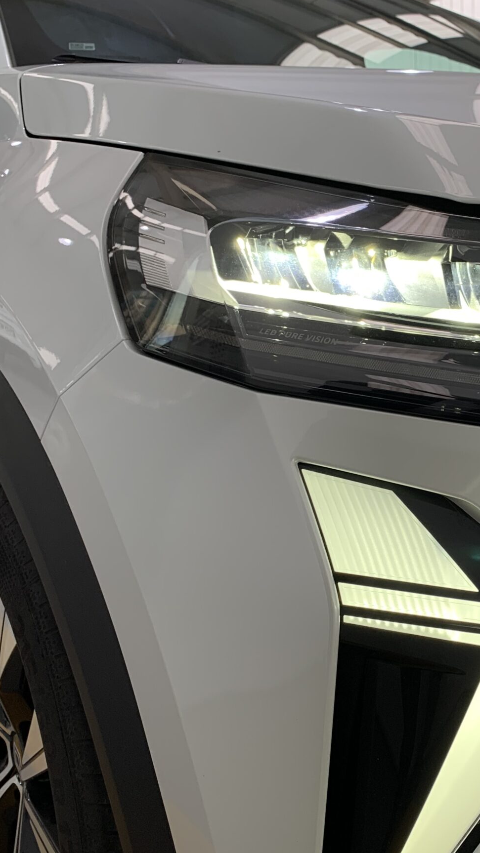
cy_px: 451
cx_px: 465
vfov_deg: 48.3
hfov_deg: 27.0
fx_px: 951
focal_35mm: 42
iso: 40
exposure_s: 1/100
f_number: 1.8
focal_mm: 4.25
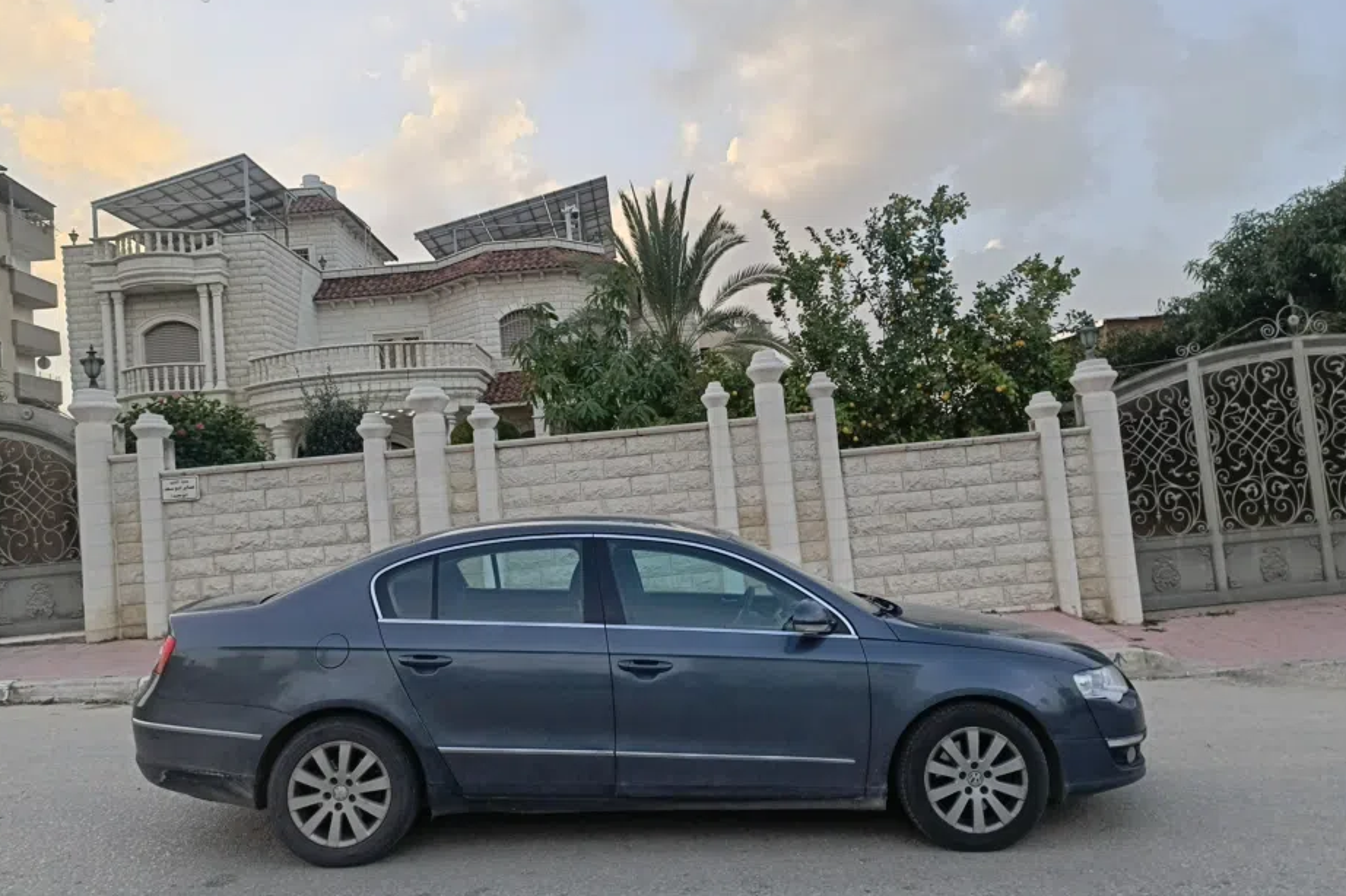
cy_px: 419
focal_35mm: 26
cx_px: 685
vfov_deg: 49.5
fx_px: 972
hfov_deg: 69.4
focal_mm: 5.25
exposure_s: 1/123
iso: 50
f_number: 1.7
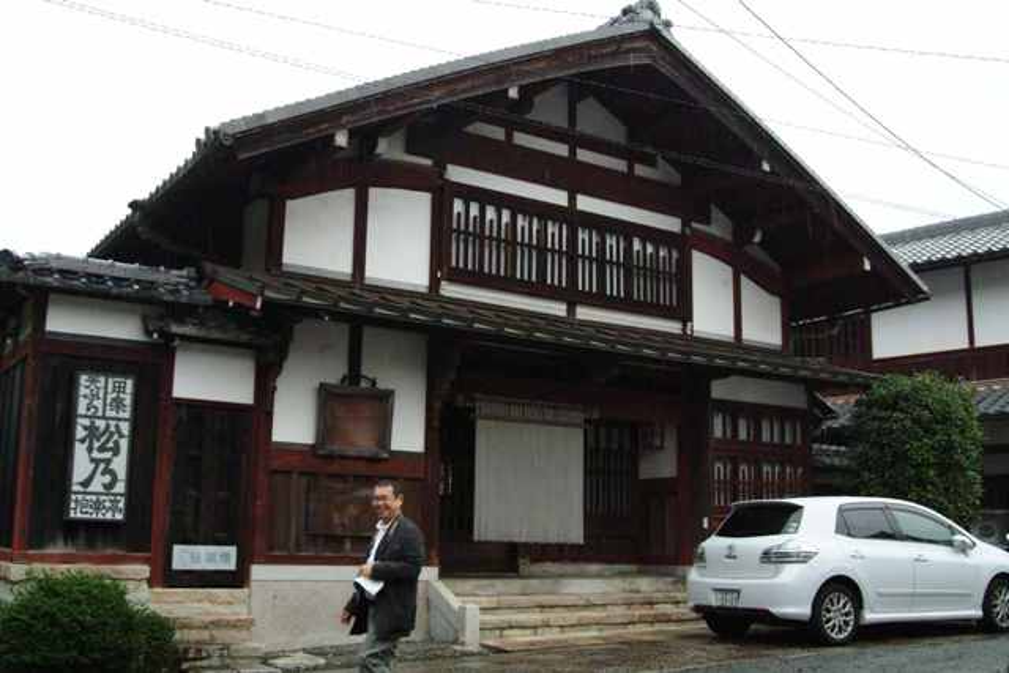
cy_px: 336
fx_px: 1009
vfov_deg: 36.9
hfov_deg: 53.1
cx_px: 504
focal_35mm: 36
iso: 800
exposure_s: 1/180
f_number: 6.7
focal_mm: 24
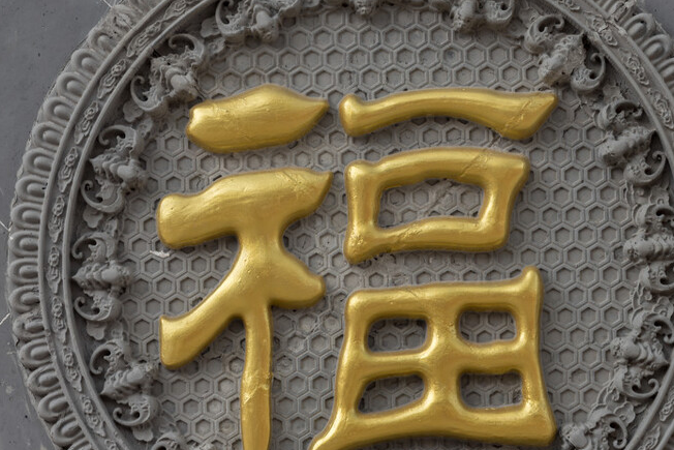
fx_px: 2584
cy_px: 305
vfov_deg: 9.9
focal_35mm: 138
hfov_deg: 14.8
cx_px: 421
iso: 100
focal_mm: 75
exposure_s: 1/60
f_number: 8
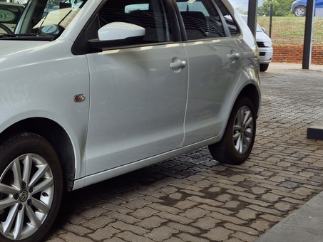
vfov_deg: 27.9
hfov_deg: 34.1
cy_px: 86
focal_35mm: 52
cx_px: 12
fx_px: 485
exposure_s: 1/558
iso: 25
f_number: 1.8
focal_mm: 5.4
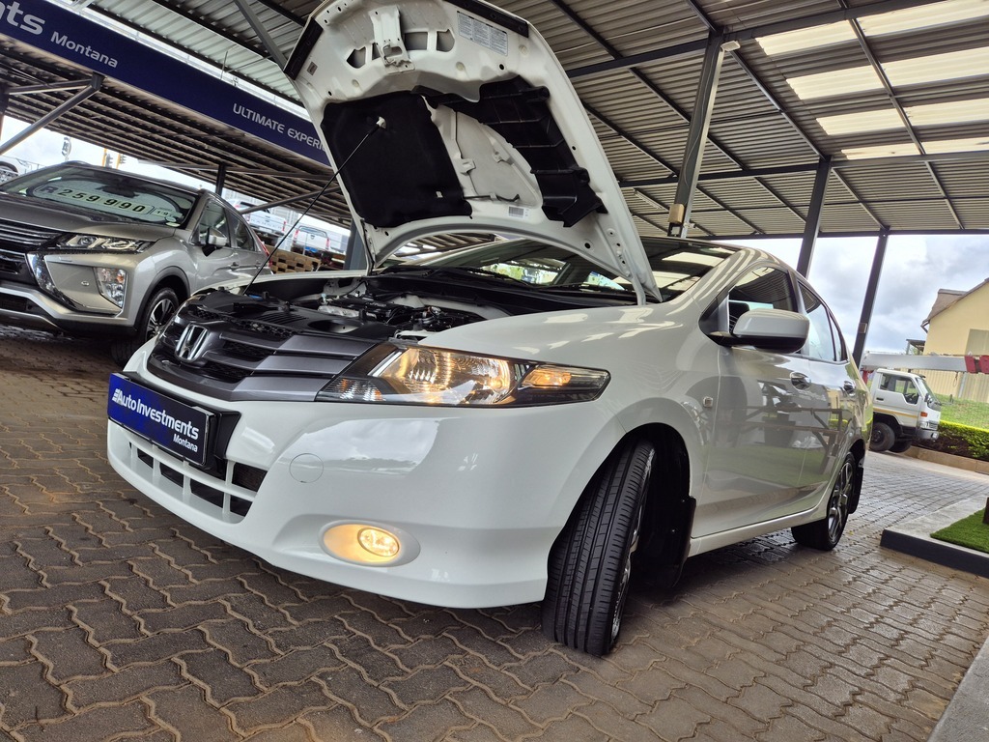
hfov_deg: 73.9
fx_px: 657
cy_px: 371
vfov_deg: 58.9
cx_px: 494
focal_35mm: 23
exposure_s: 1/594
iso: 25
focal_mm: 5.4
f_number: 1.8
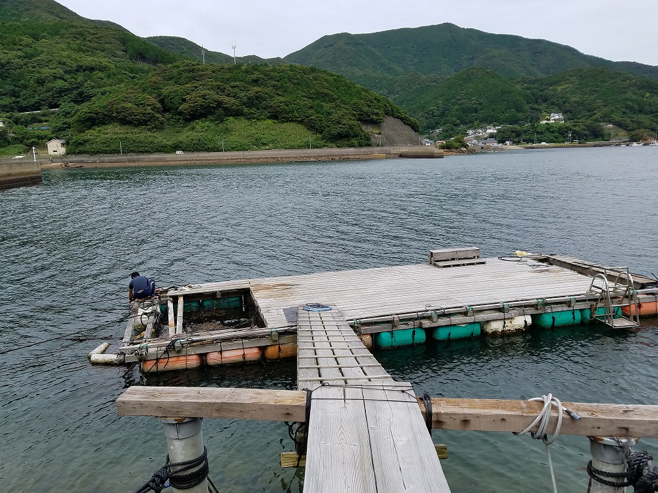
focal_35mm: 26
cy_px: 246
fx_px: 494
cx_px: 329
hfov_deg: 67.3
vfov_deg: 53.1
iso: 50
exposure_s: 1/1688
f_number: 1.7
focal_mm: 4.2
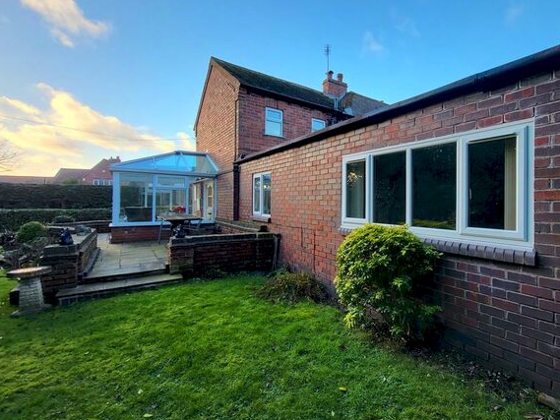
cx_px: 333
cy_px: 201
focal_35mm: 16
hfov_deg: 93.4
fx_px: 259
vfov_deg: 78.1
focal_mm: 1.74
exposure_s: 1/100
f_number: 2.2
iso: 32
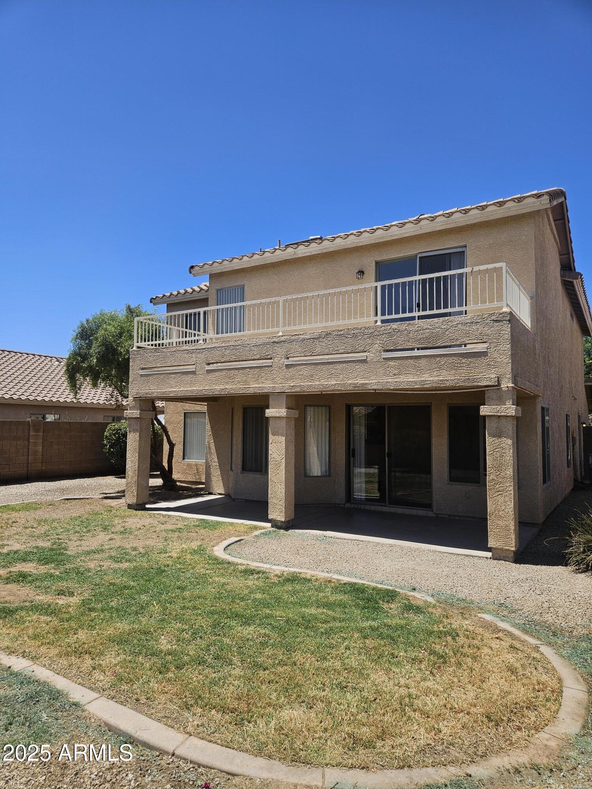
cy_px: 394
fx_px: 524
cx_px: 296
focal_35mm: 23
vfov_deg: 73.9
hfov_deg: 58.9
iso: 25
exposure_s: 1/2077
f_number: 1.8
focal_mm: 5.4
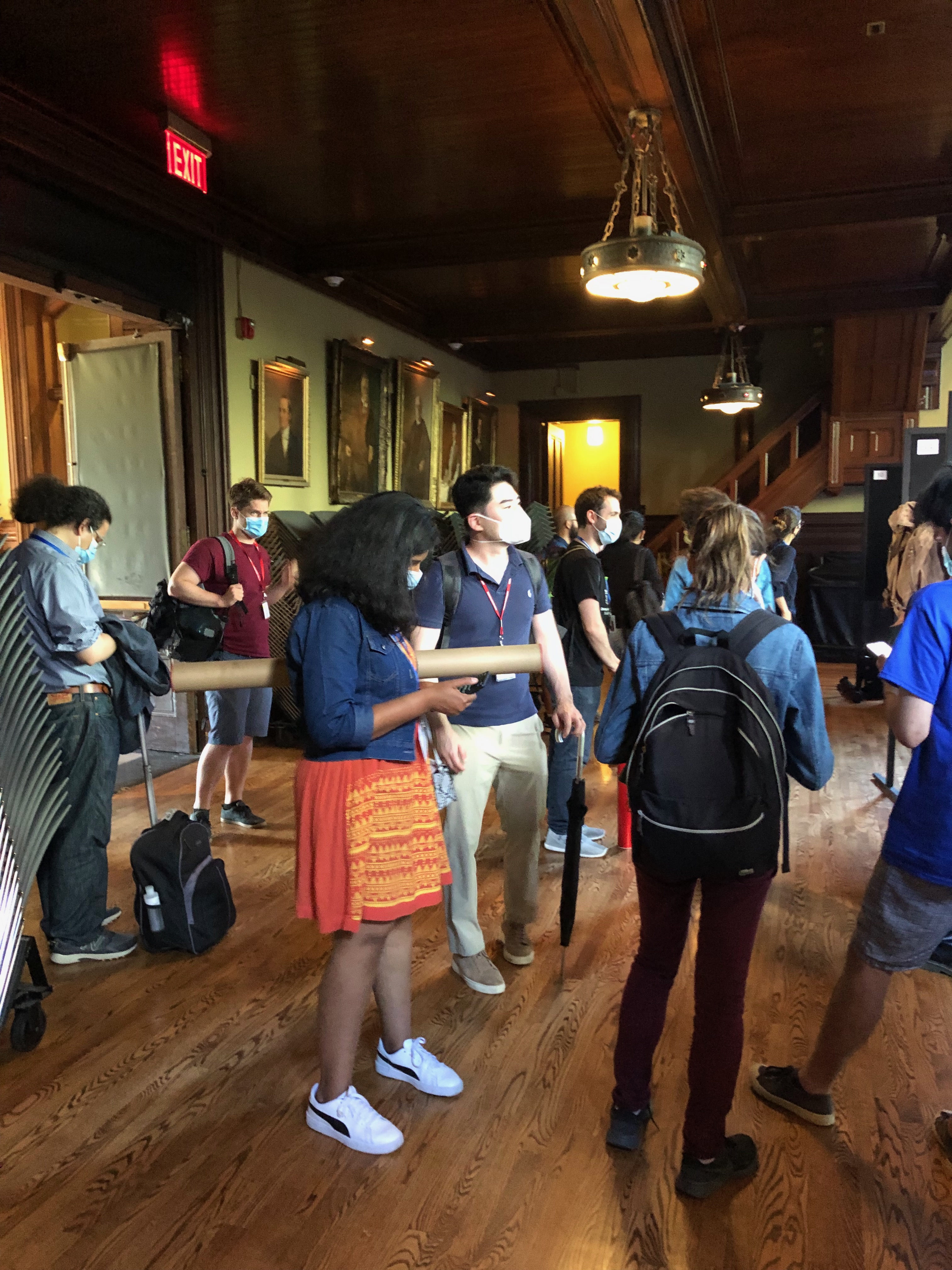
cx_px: 476
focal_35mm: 28
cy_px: 635
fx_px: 1027
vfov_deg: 63.4
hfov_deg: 49.7
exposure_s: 1/20
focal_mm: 3.99
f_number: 1.8
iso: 640
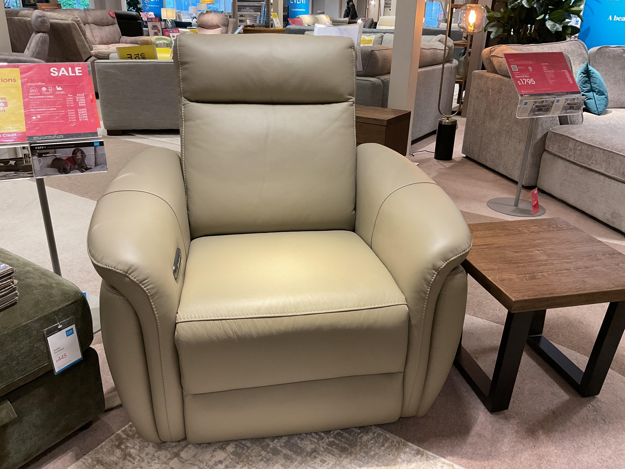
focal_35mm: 29
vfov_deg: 48.2
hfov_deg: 61.7
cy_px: 234
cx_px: 312
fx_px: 524
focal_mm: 3
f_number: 1.8
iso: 64
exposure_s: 1/50
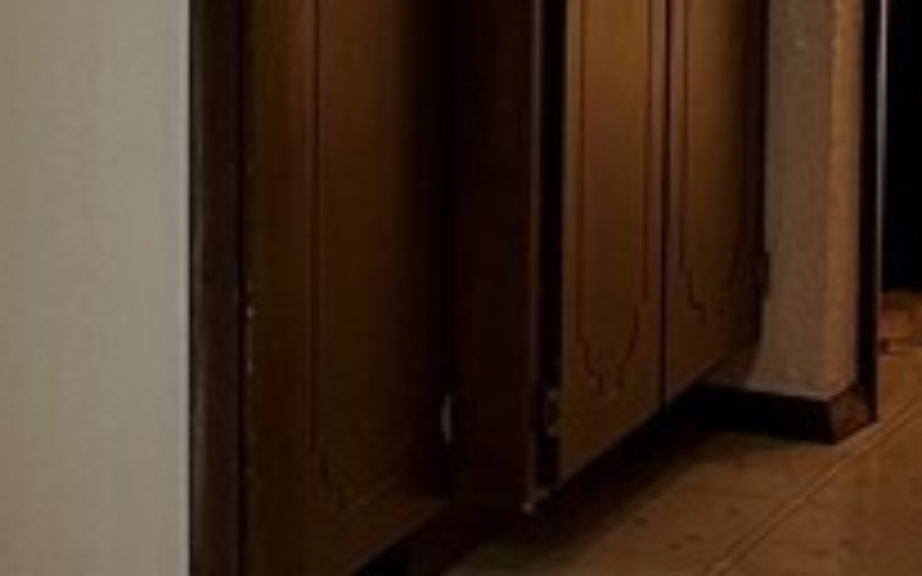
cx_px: 117
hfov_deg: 10.5
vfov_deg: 6.5
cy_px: -324
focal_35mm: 199
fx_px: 4999
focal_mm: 6.86
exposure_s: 1/60
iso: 160
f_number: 1.78
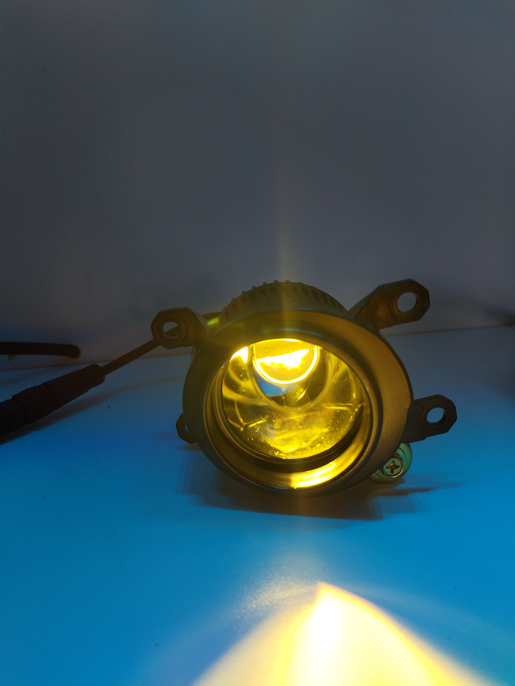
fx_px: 516
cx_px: 258
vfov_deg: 67.3
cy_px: 343
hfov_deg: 53.1
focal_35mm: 26
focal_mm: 4.75
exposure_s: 1/873
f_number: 1.8
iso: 100
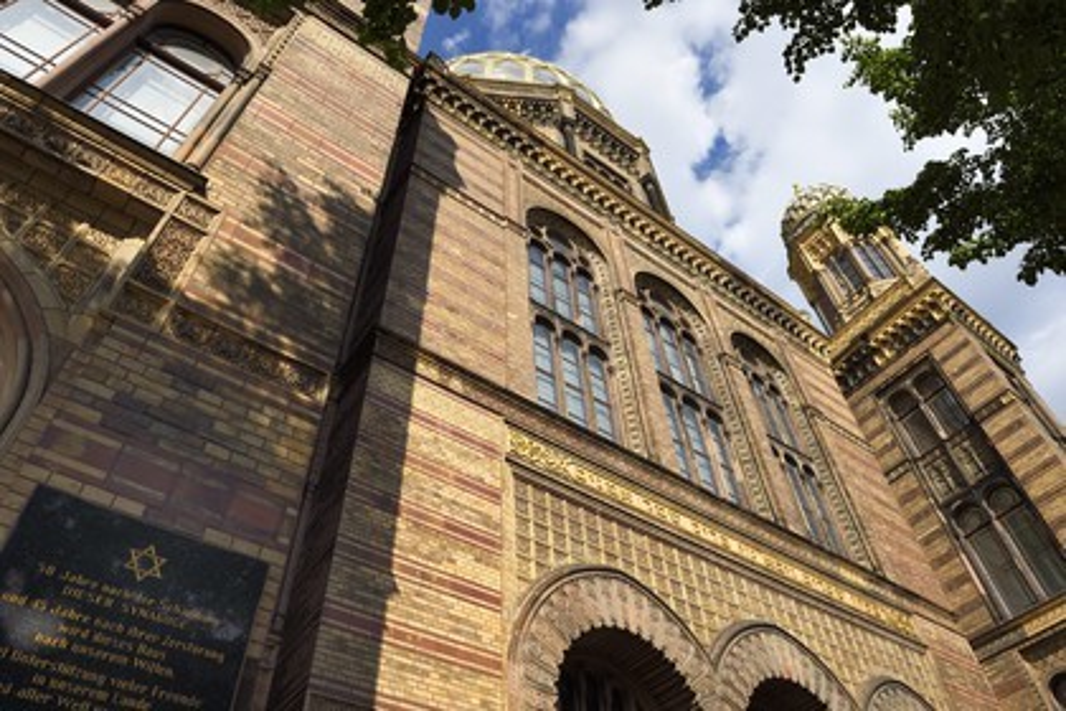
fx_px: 711
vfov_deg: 53.1
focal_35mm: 24
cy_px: 356
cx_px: 533
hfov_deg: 73.7
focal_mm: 24
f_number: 10
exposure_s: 1/320
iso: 200
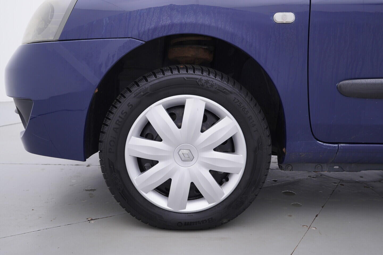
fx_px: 383
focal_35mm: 36
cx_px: 192
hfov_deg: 53.1
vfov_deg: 36.9
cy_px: 128
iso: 125
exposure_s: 1/60
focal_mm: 24
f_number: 3.5
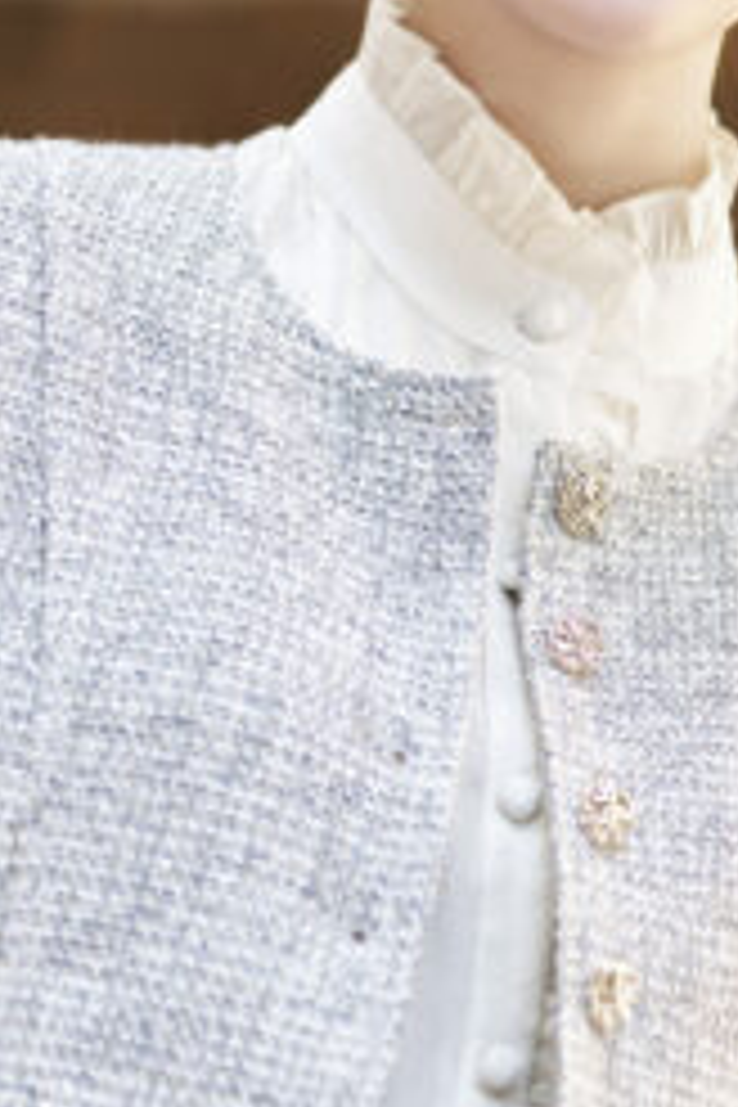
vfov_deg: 10.2
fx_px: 6211
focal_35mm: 202
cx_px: 328
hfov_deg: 6.8
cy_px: 574
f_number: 1.4
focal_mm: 50
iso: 400
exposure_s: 1/1250
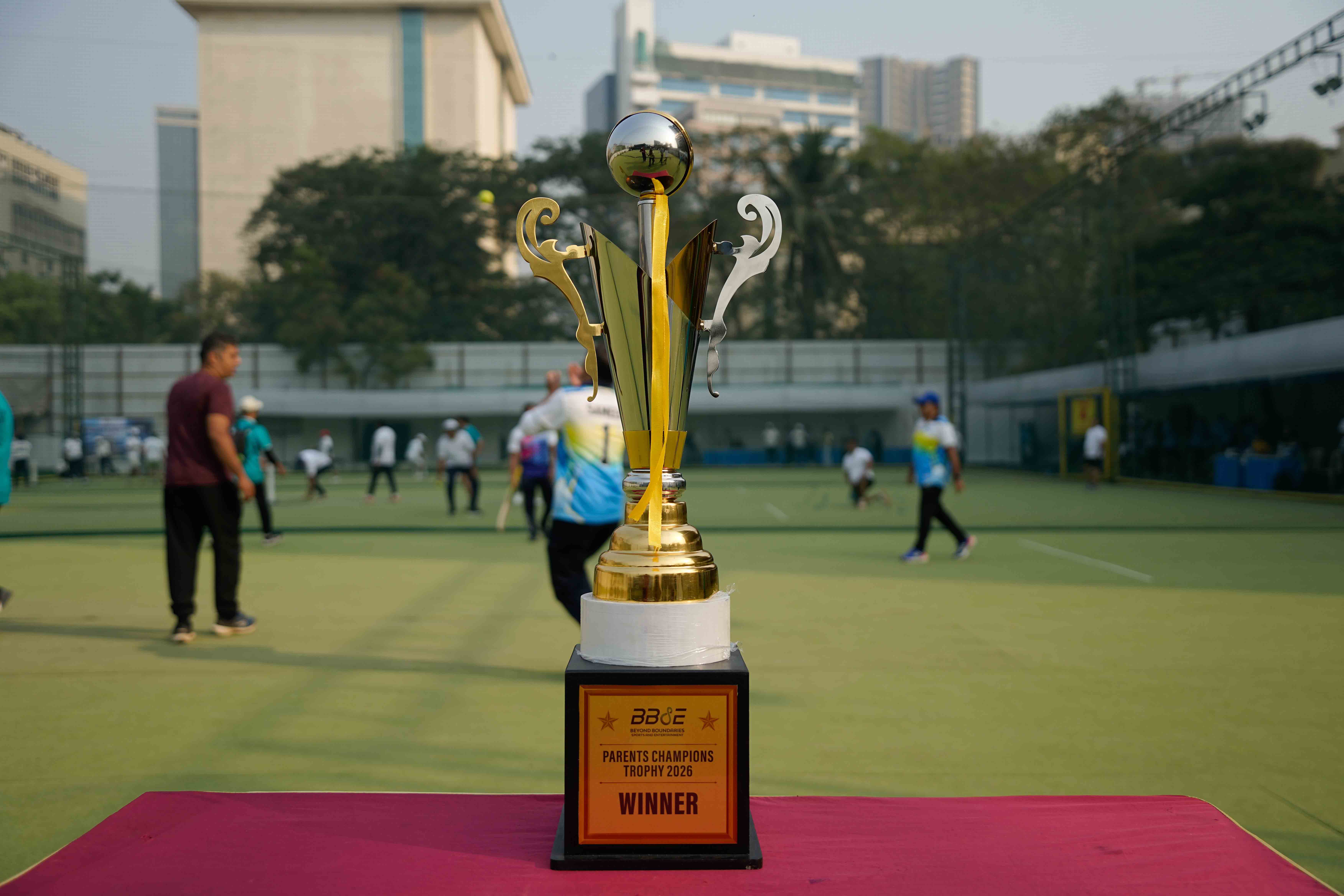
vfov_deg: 38.9
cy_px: 448
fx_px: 1269
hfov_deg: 55.8
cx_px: 672
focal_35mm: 34
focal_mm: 34
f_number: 3.2
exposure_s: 1/1000
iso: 100
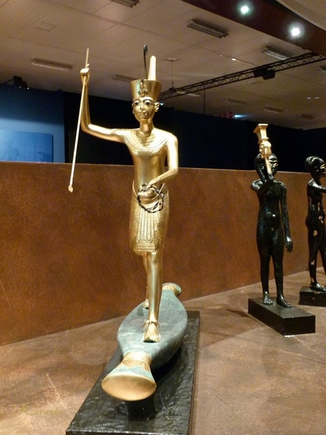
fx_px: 439
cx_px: 163
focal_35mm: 35
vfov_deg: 52.6
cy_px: 218
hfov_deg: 40.7
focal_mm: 6.3
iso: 400
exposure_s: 1/5
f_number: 3.1
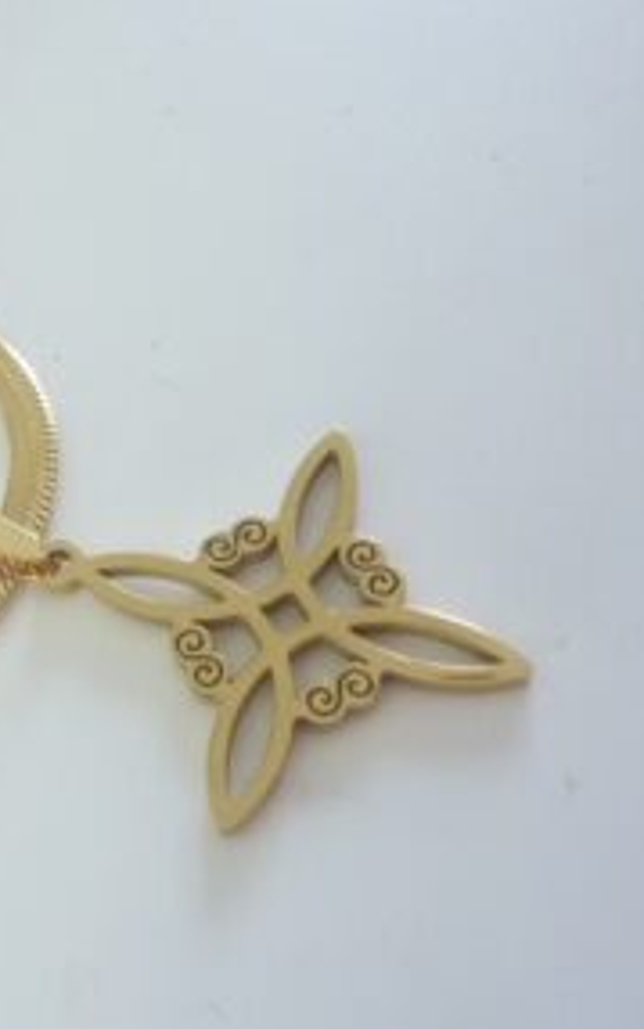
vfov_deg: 52.7
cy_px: 529
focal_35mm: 37
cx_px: -50
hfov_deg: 31.0
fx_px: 1038
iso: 400
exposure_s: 1/20
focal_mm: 4.1
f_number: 3.3
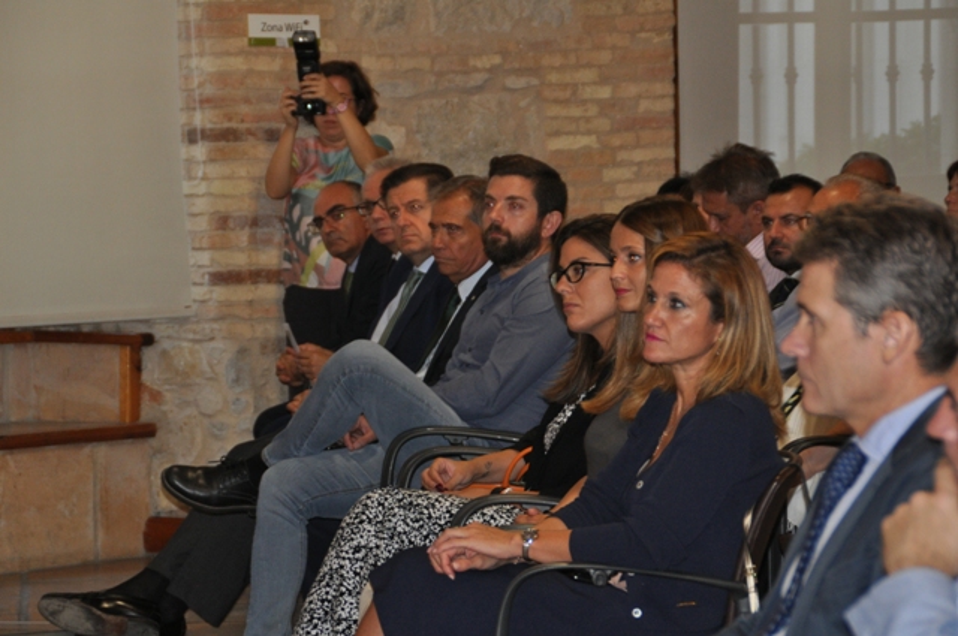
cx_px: 479
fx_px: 3987
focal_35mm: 150
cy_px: 318
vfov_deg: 9.1
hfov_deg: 13.7
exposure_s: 1/60
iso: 800
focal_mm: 100
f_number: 5.6
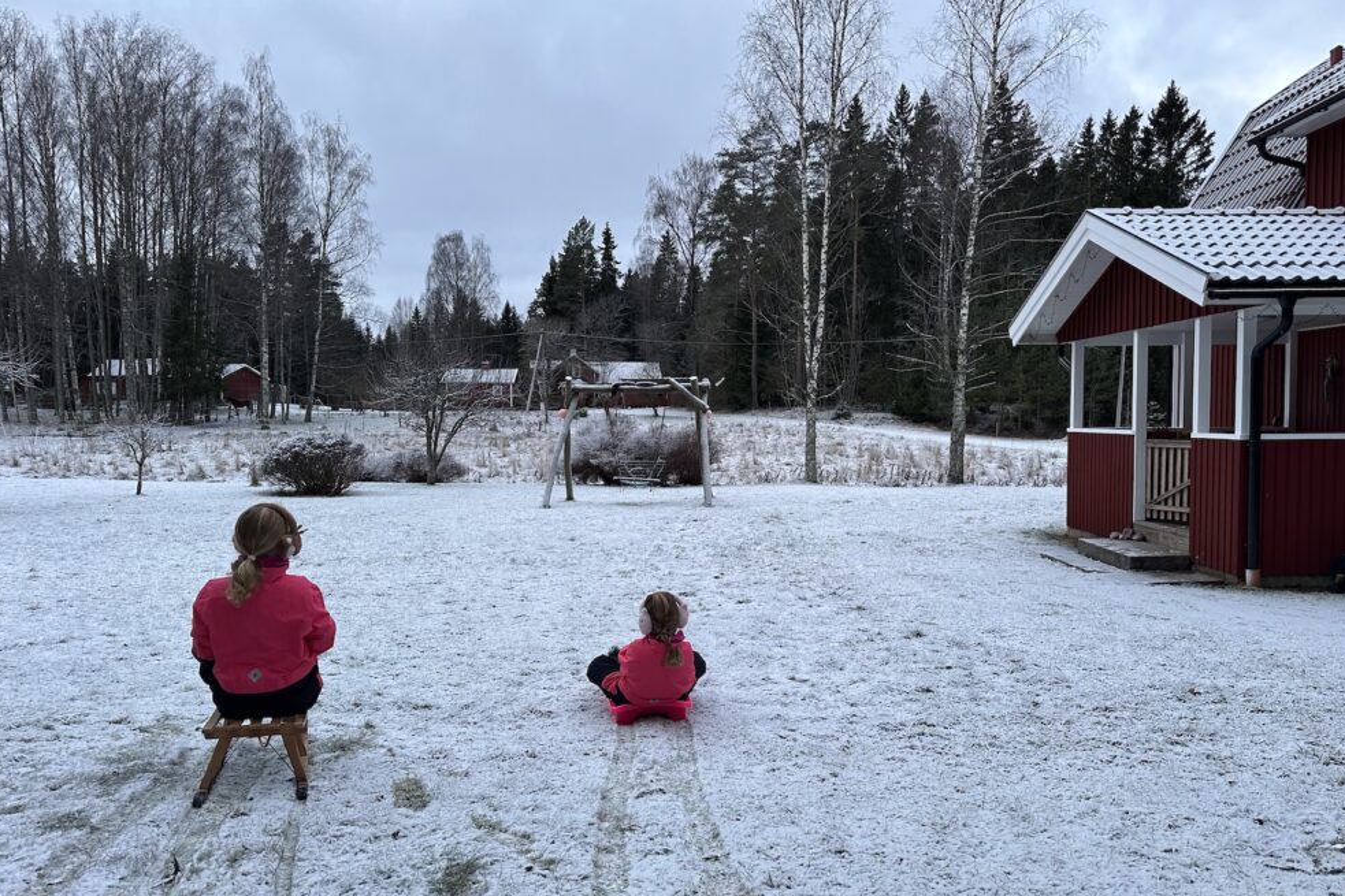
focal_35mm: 26
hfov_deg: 69.4
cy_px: 458
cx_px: 695
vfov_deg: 49.5
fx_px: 971
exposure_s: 1/100
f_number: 1.78
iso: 160
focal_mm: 6.86
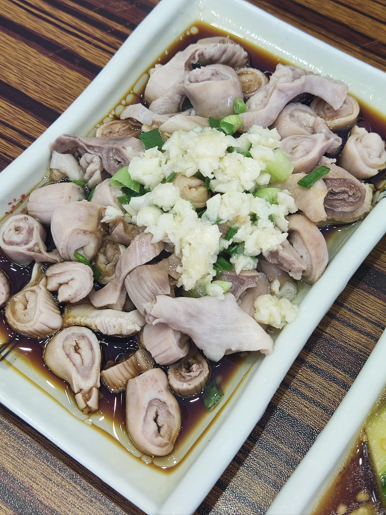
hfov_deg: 28.6
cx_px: 193
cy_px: 258
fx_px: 758
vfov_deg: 37.5
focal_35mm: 51
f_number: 1.79
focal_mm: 4.71
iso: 85
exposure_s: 1/50
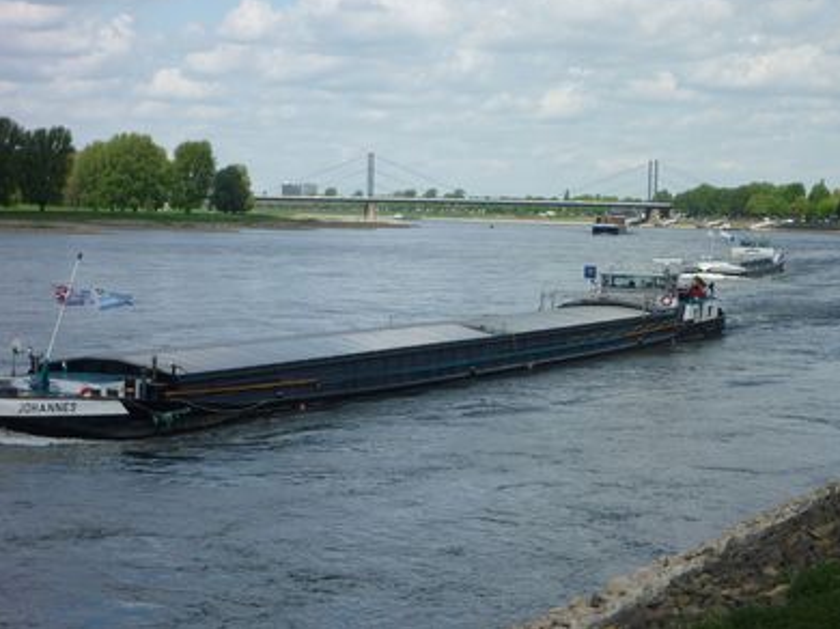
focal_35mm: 78
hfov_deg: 25.0
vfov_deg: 18.9
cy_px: 310
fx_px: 1892
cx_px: 429
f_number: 5.5
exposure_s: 1/320
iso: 80
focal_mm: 13.4
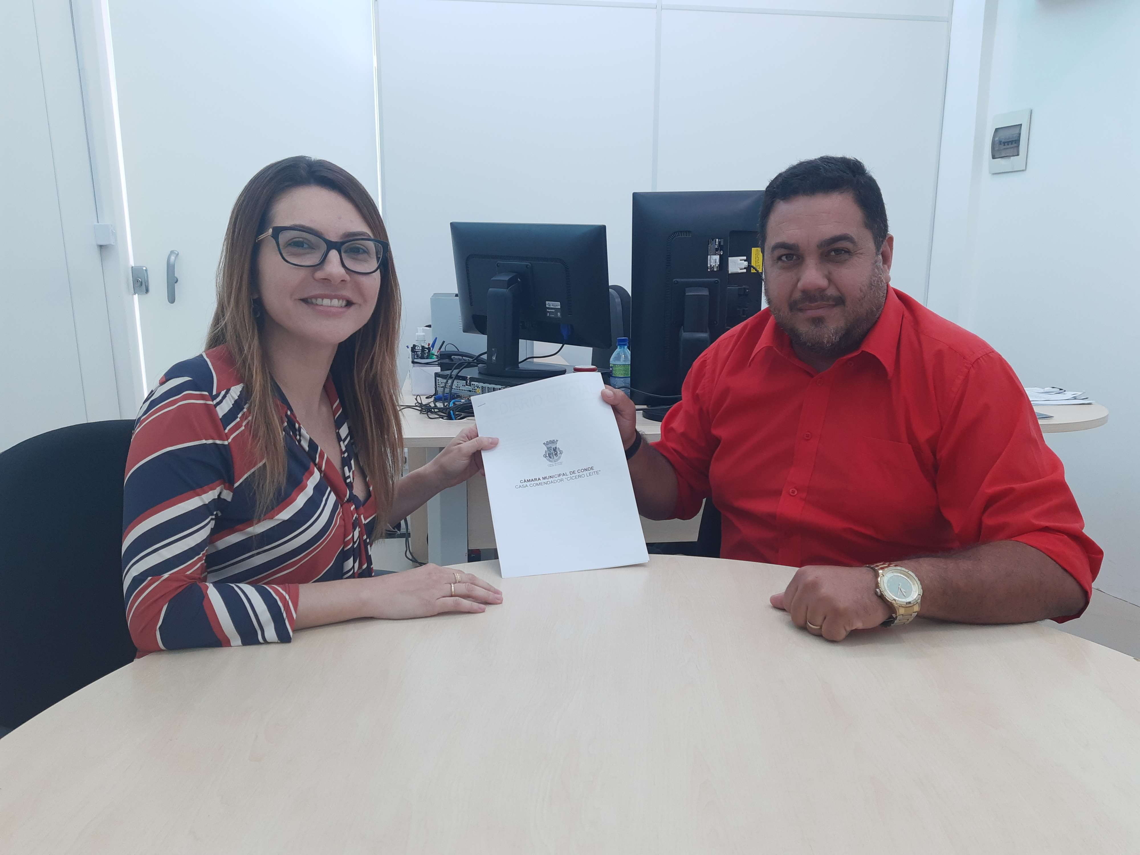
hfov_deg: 67.3
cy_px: 428
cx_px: 570
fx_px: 856
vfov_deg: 53.1
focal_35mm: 26
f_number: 1.7
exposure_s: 1/120
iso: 65
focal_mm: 4.75
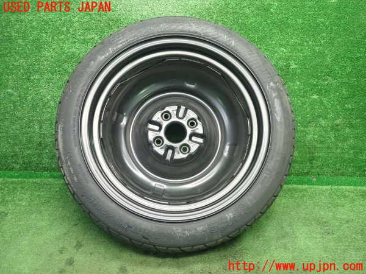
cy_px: 137
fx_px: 317
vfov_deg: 46.8
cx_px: 183
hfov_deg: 60.0
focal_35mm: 30
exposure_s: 1/80
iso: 800
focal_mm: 5.5
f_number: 2.3
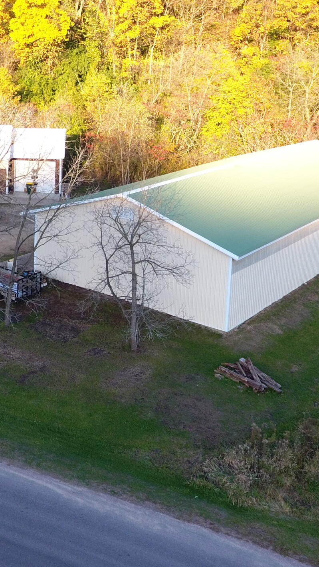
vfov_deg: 43.3
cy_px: 147
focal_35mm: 46
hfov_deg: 23.3
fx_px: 692
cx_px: -84
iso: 100
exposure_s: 1/106
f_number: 2.8
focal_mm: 3.61
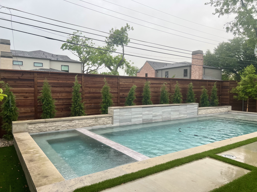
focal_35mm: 26
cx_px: 128
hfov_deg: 67.3
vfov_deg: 53.1
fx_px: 193
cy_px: 96
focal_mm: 5.7
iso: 50
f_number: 1.5
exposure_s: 1/350
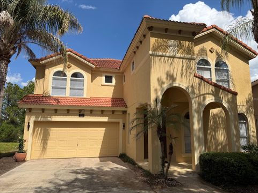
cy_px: 99
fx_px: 186
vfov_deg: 54.9
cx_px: 134
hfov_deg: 69.4
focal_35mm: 25
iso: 80
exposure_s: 1/6173
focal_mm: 6.76
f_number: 1.78
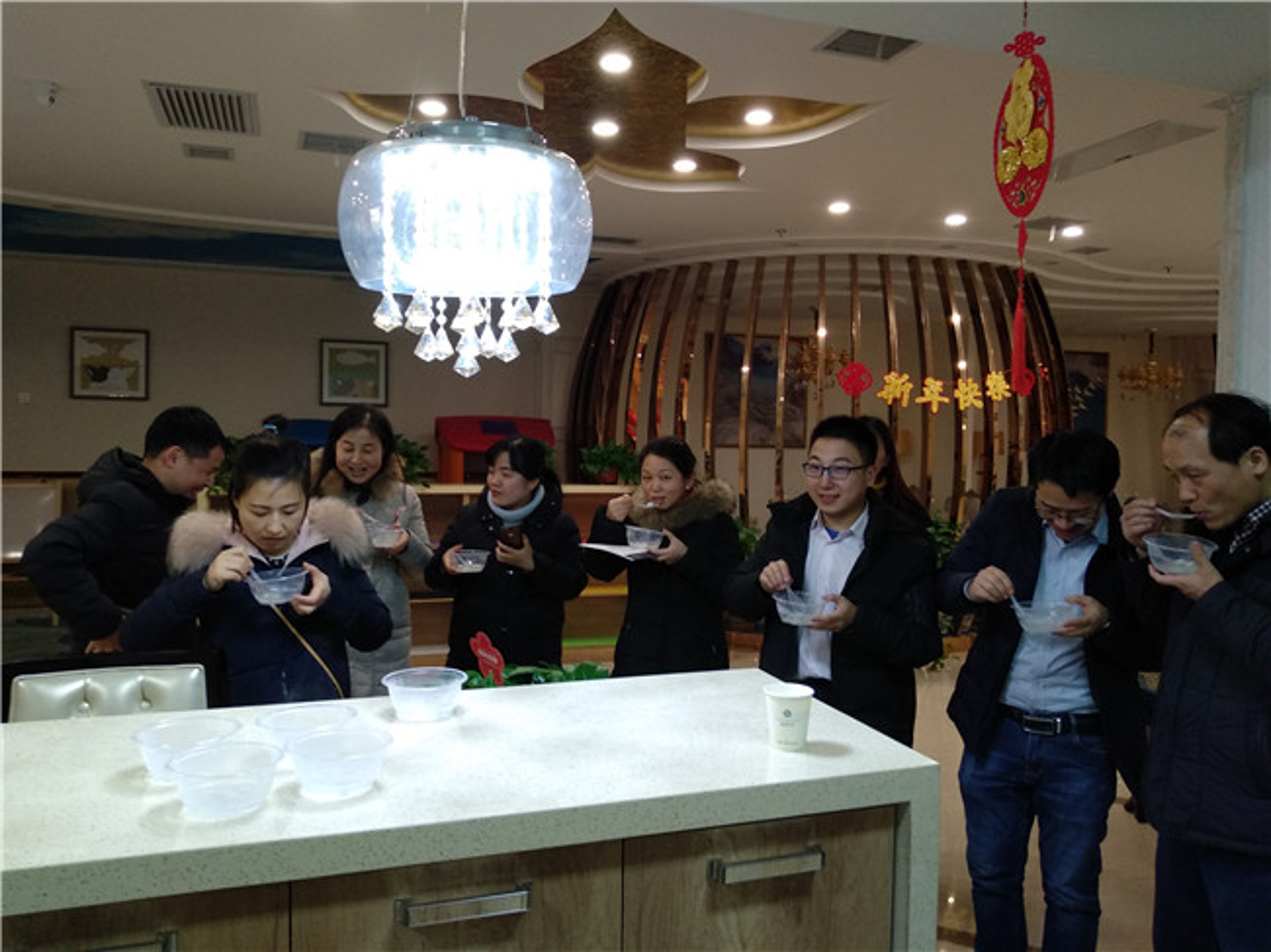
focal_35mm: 26
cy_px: 476
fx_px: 954
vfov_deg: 53.0
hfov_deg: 67.3
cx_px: 636
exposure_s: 1/33
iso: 400
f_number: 2.2
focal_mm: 3.83
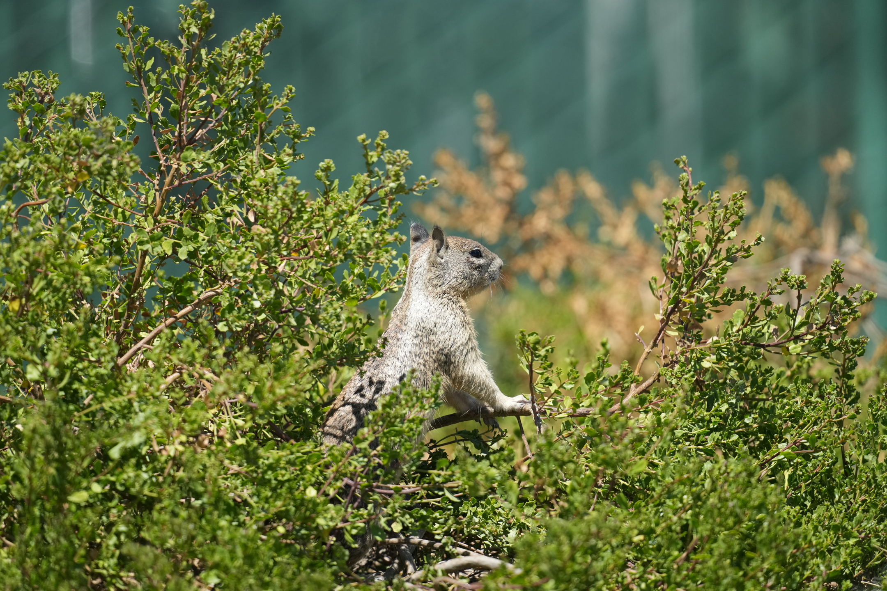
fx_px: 14782
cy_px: 296
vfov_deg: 2.3
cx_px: 444
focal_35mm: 600
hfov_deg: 3.4
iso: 1000
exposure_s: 1/2000
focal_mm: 600
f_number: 5.6
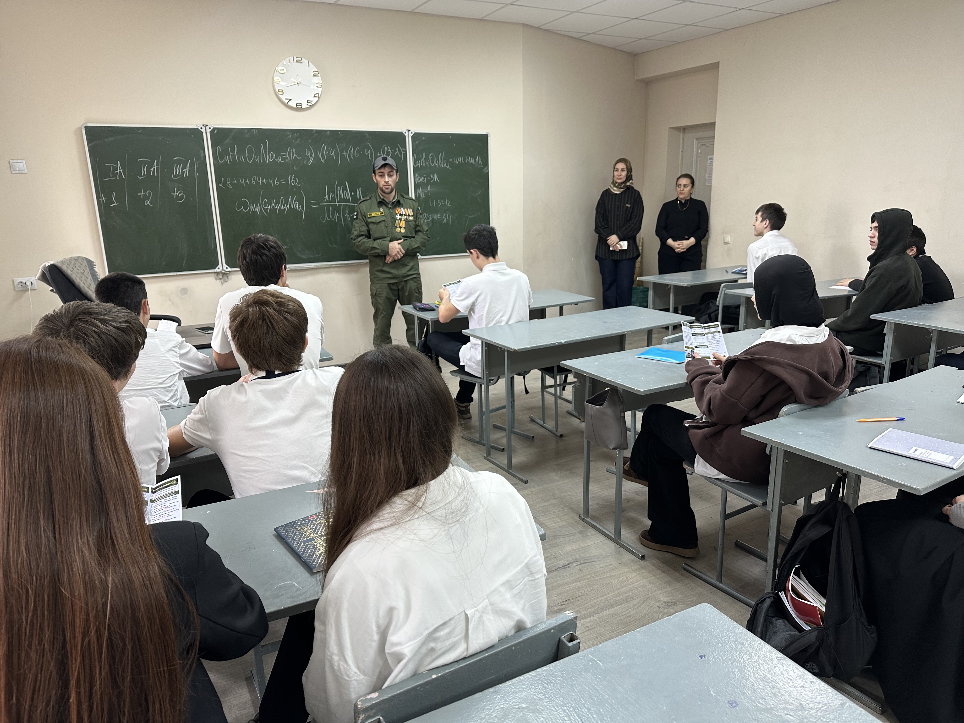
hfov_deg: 71.6
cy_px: 362
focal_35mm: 24
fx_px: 668
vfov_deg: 56.8
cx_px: 482
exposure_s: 1/50
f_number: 1.78
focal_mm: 6.86
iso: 125
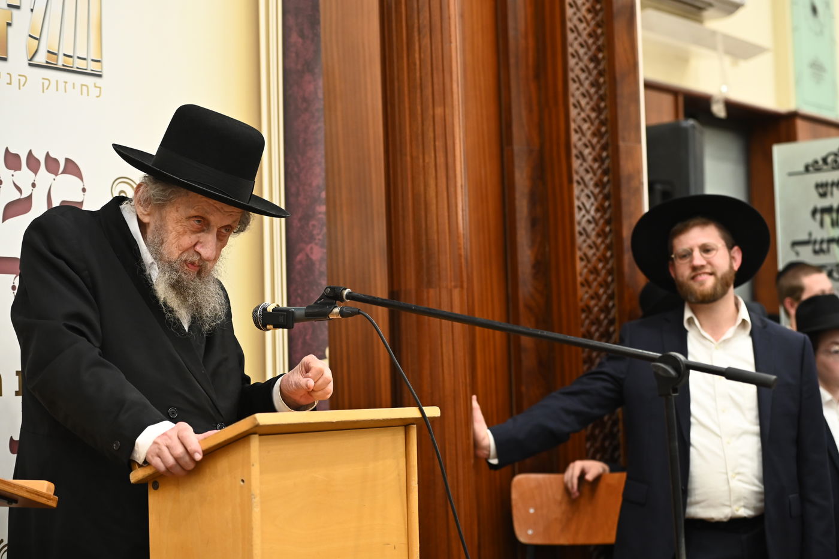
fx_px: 1631
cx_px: 420
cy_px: 280
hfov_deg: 28.9
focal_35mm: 70
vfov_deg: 19.4
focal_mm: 70
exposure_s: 1/125
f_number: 4
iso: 1600
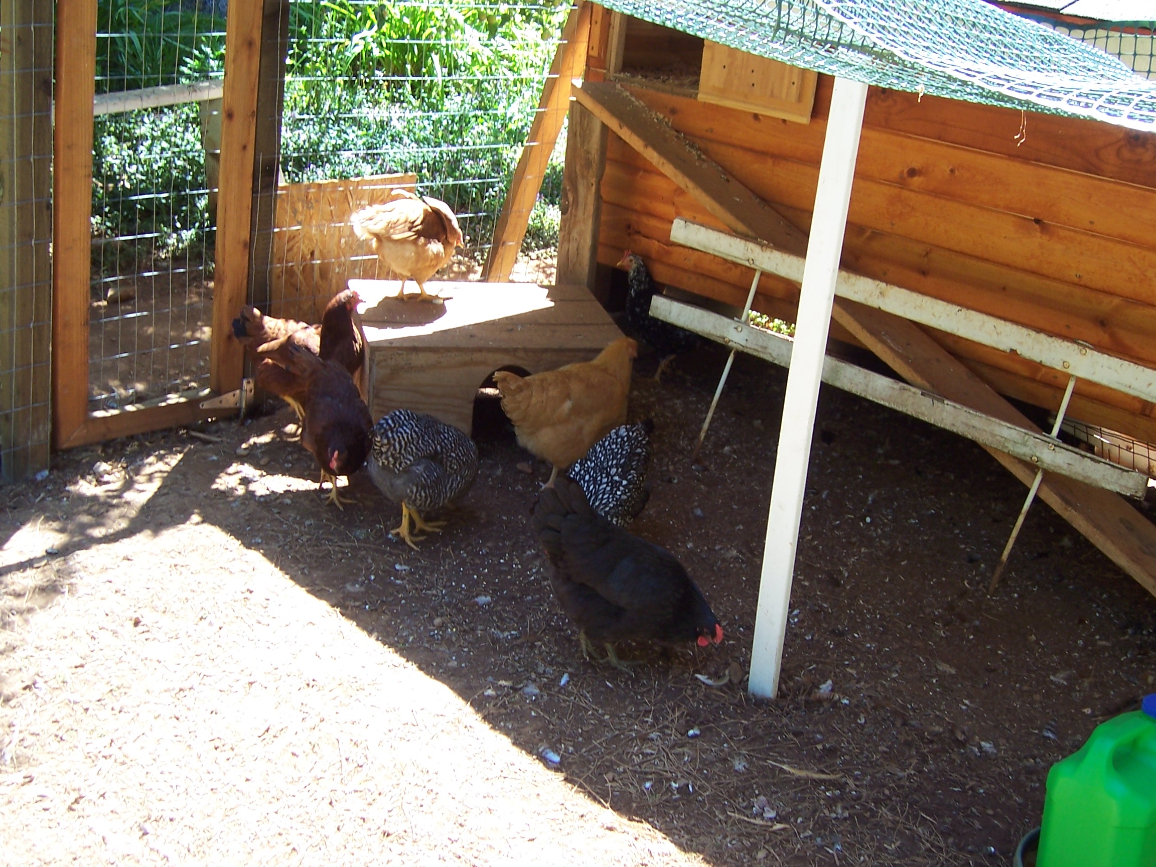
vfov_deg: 32.9
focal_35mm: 44
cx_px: 578
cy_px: 434
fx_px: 1469
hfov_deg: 42.9
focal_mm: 7.3
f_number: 3.3
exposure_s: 1/90
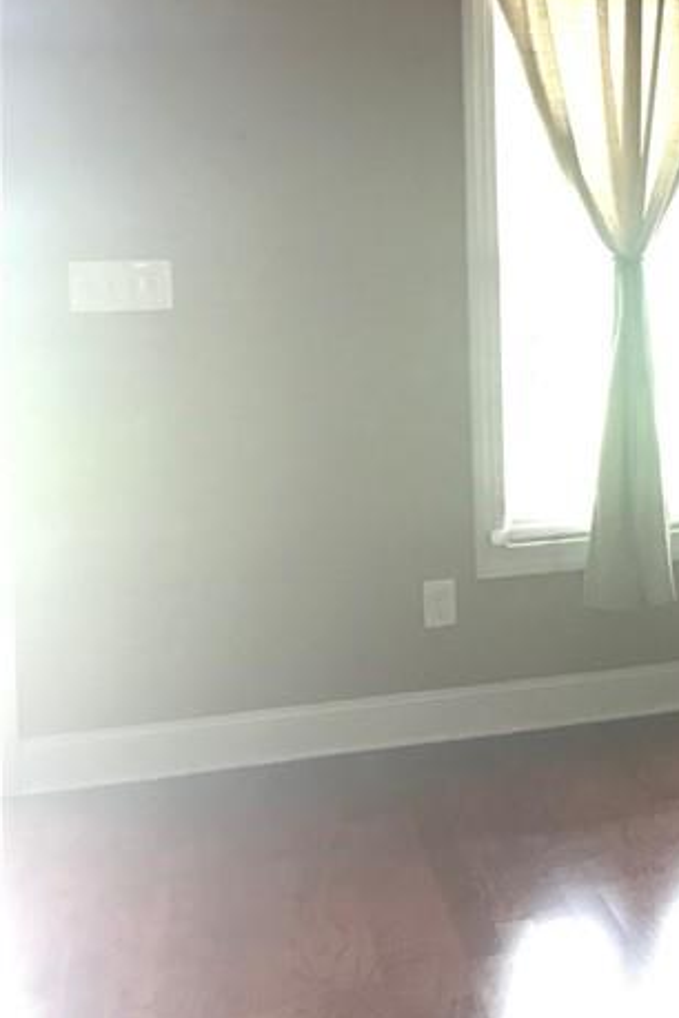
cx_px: 1134
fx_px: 1839
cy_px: 335
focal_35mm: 65
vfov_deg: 30.7
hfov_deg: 17.8
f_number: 1.8
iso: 50
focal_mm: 3.99
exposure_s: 1/15
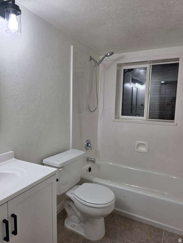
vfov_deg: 73.9
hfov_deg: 58.9
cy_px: 122
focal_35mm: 23
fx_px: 162
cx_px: 92
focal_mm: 6.3
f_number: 1.7
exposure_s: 1/120
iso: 50
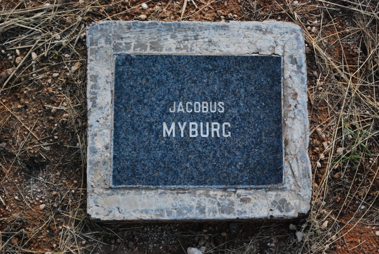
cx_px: 190
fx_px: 790
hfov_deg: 27.0
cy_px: 127
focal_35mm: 75
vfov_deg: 18.2
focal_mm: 50
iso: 1600
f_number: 5.6
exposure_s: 1/1250
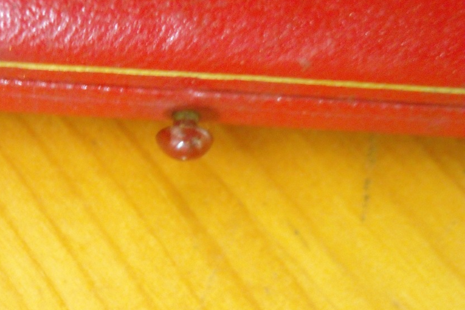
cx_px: 179
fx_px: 1744
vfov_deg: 10.2
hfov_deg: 15.2
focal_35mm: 135
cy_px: 133
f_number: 4.7
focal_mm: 17.1
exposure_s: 1/2
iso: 800
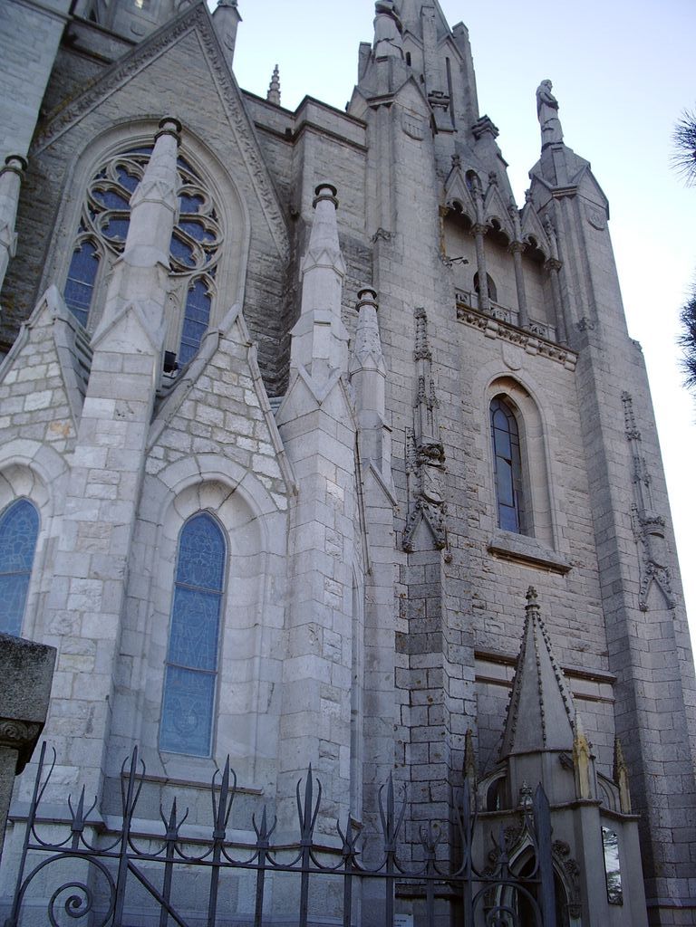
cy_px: 464
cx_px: 348
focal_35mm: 35
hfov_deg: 40.7
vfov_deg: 52.6
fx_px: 938
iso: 50
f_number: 4.3
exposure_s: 1/100
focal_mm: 5.8
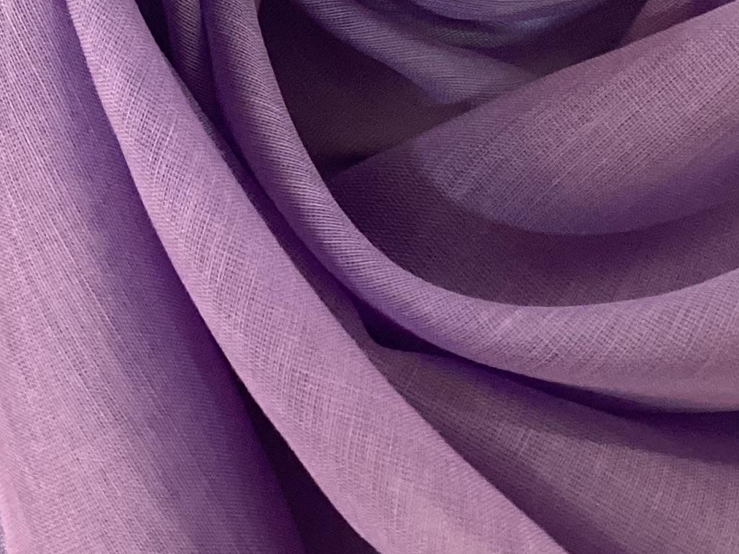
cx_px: 332
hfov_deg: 19.6
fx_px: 2135
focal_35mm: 100
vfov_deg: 14.2
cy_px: -159
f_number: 2.4
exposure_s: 1/40
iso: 320
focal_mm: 3.3
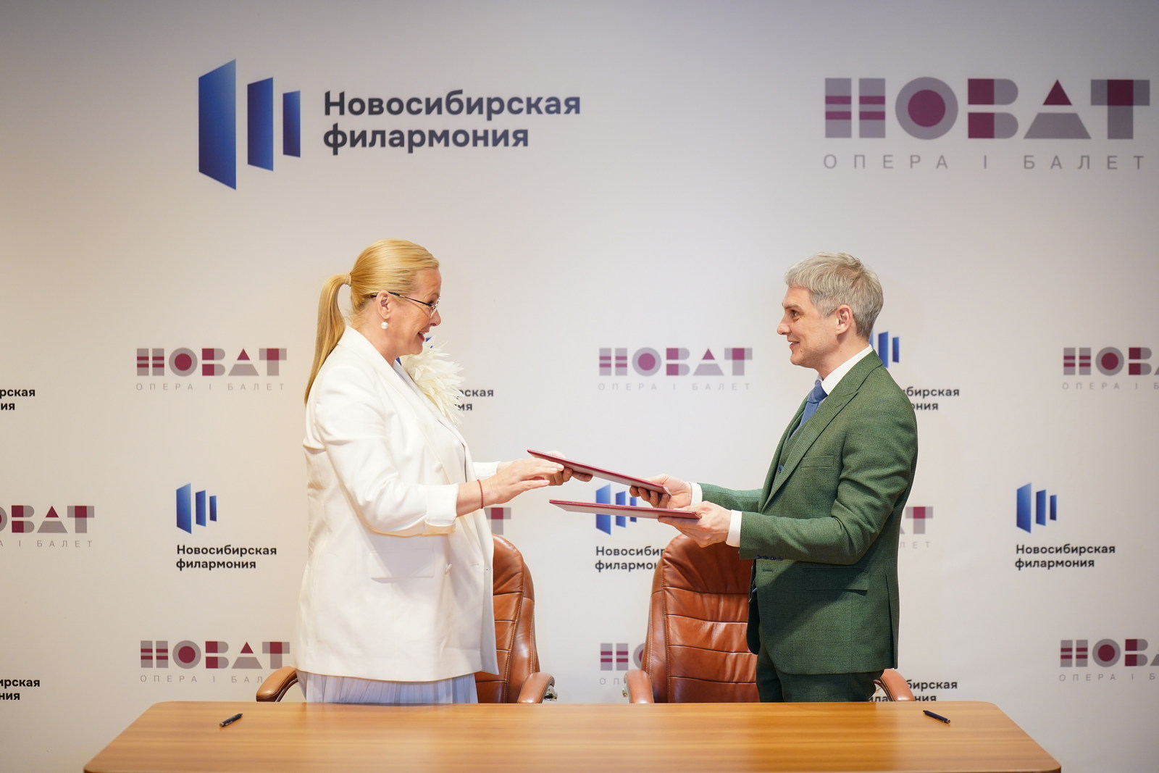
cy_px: 386
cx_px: 580
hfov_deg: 28.8
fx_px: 2254
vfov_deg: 19.5
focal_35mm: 70
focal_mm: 70
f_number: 2.8
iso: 1000
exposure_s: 1/400
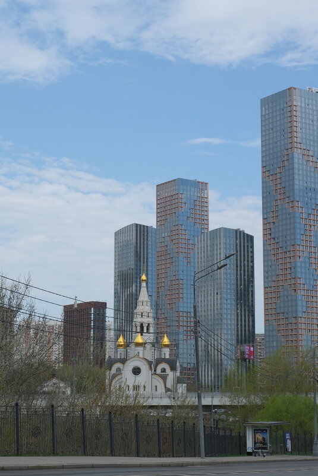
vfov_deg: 47.4
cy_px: 238
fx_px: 543
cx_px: 159
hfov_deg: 32.7
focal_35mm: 41
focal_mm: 27
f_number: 8
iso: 160
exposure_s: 1/300
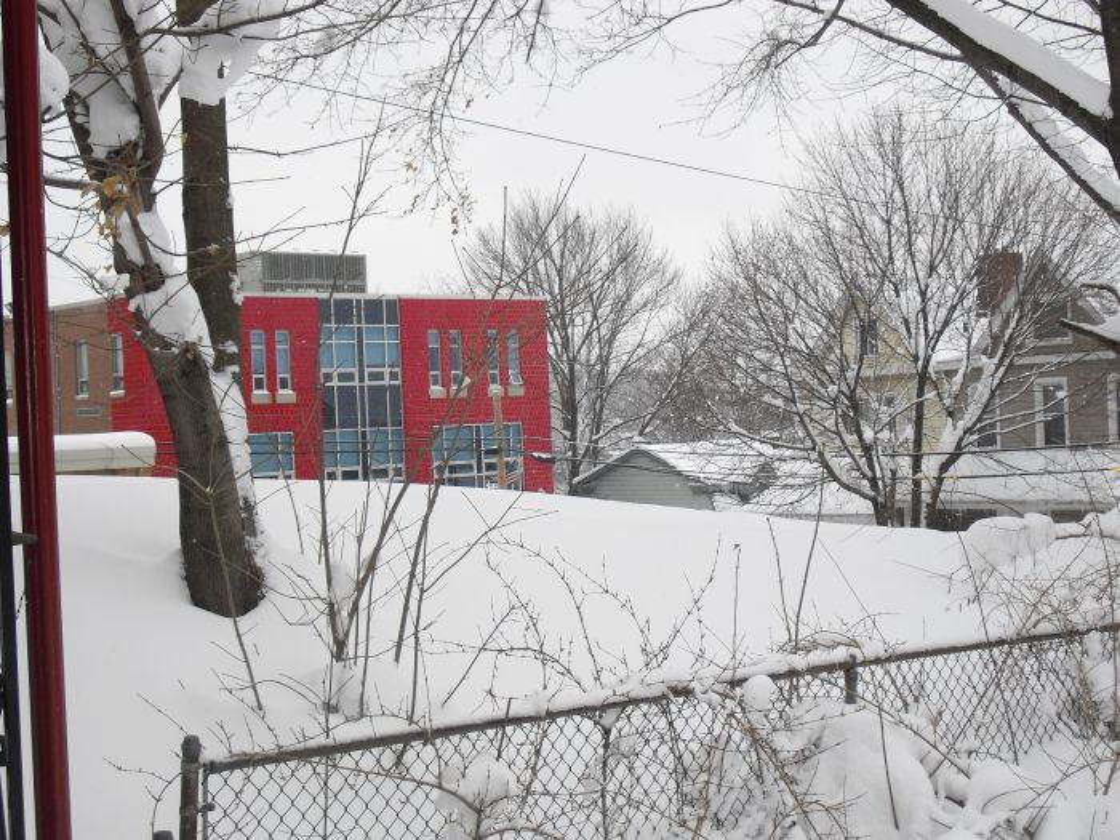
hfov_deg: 36.2
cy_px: 420
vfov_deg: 27.5
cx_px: 560
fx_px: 1715
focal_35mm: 53
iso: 200
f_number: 3.8
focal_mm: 9.4
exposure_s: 1/500
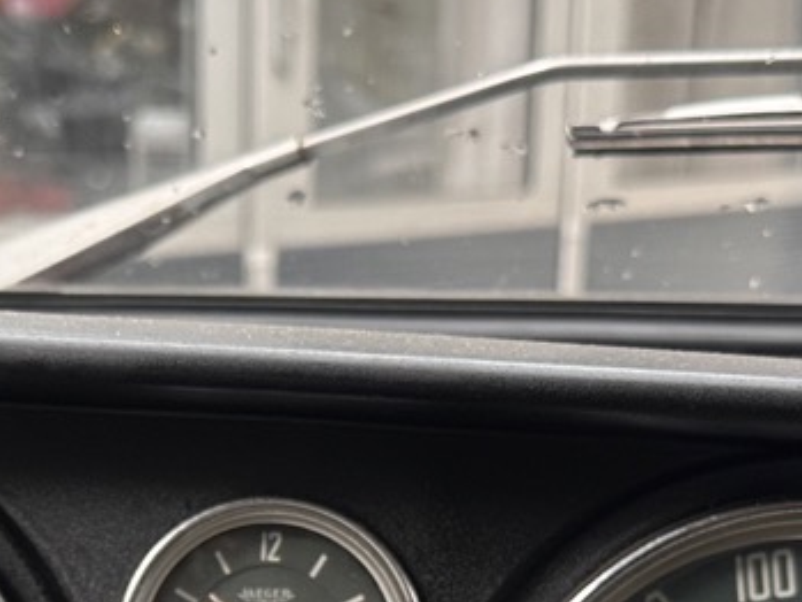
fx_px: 2040
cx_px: 269
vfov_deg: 16.0
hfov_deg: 22.2
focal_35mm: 88
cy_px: 751
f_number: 1.78
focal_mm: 6.86
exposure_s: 1/50
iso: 160
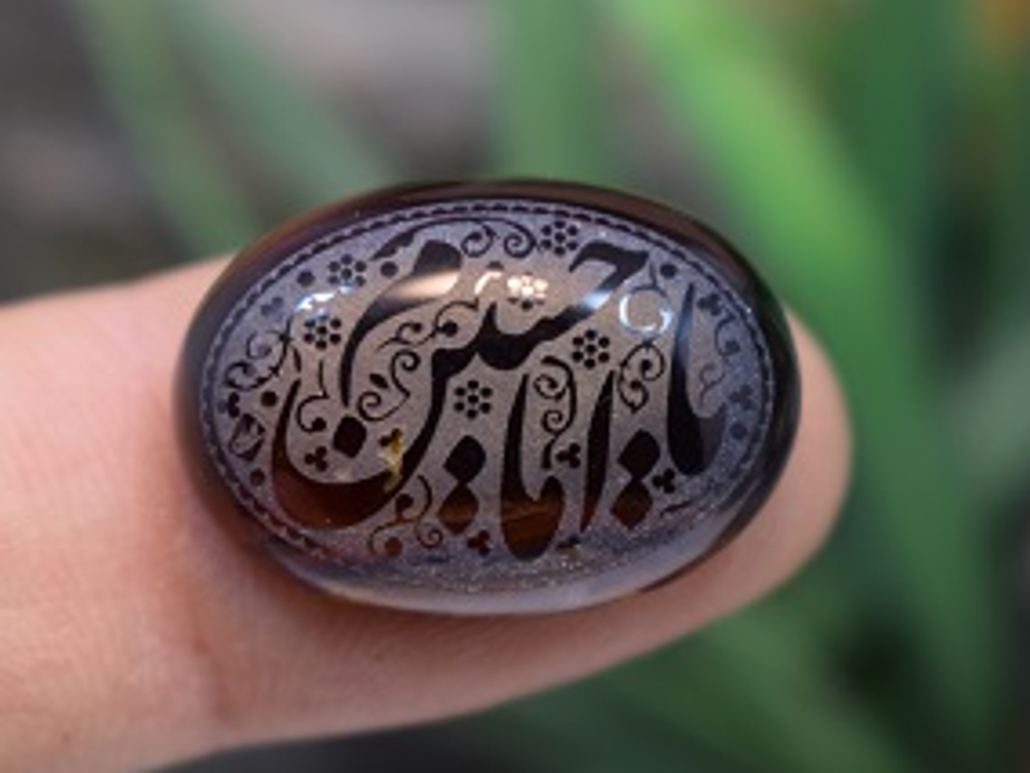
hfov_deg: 17.6
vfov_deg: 13.3
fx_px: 3323
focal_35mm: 112
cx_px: 490
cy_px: 421
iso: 400
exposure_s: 1/80
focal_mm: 55
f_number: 5.6
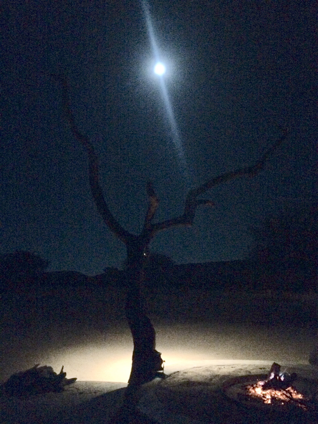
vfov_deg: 61.7
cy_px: 212
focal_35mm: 29
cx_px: 159
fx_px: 355
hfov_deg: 48.2
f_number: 2.2
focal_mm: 4.15
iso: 2000
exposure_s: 1/17
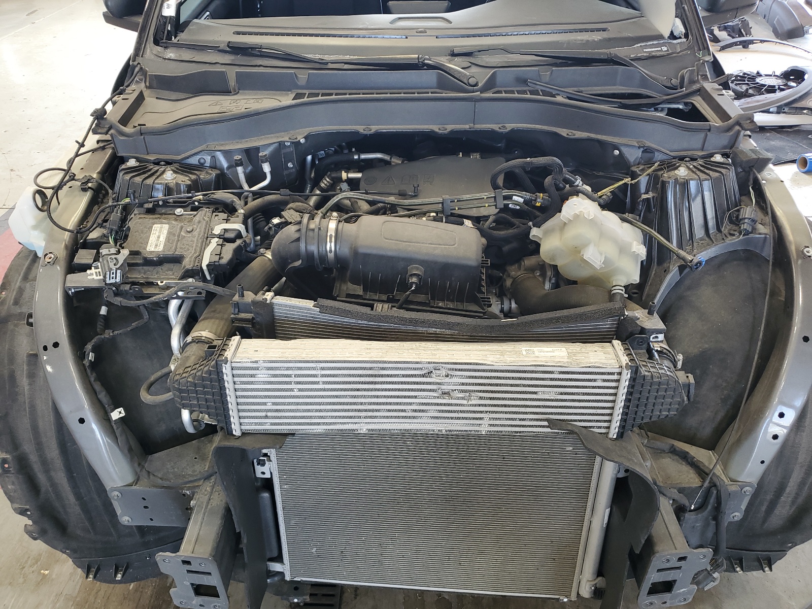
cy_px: 304
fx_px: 610
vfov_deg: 53.1
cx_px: 406
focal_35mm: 26
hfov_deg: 67.3
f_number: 1.5
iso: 58
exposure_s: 1/60.2
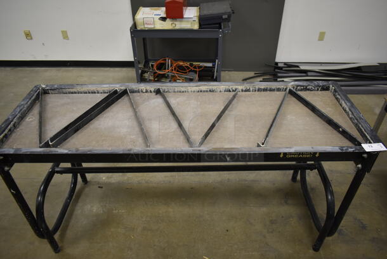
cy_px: 130
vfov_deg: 48.0
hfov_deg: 67.3
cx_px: 194
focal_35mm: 27
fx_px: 291
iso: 560
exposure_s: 1/30
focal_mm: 18
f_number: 3.5
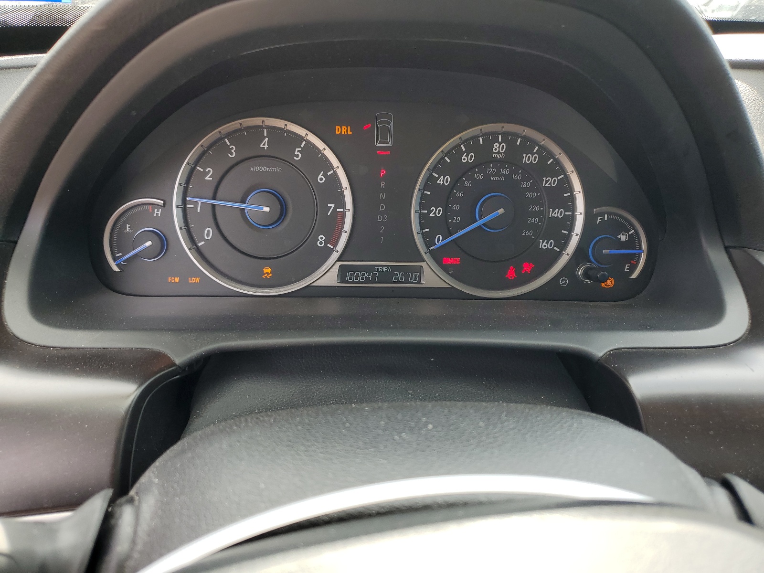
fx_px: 574
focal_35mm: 26
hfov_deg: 67.3
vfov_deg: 53.1
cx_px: 382
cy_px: 286
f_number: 1.5
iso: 50
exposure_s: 1/323
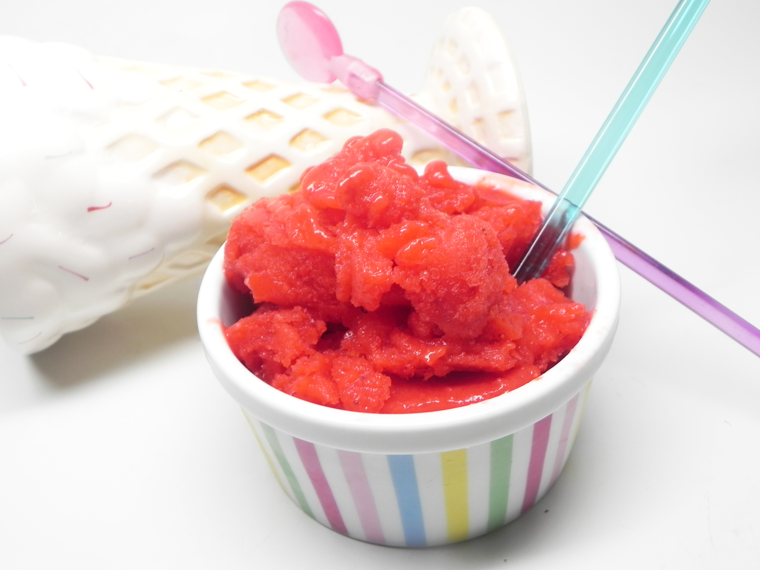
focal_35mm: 37
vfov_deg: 38.7
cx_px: 380
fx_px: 812
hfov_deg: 50.1
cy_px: 285
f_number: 3.2
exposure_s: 1/31.7
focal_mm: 6.6
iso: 160
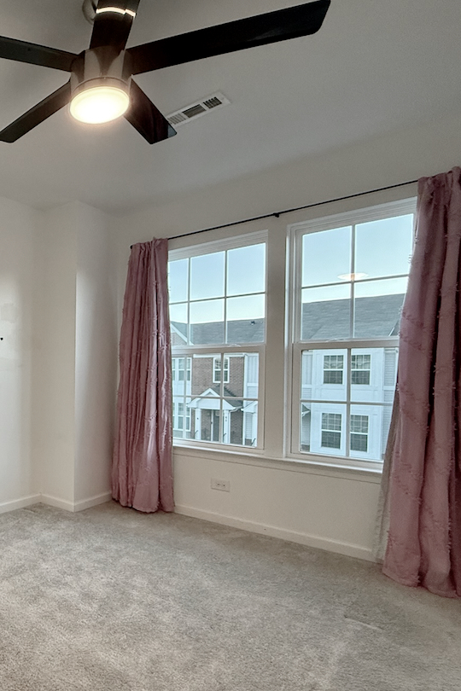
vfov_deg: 75.8
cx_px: -27
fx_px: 442
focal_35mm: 23
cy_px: 383
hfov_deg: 44.3
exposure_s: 1/120
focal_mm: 2.22
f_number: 2.2
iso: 250
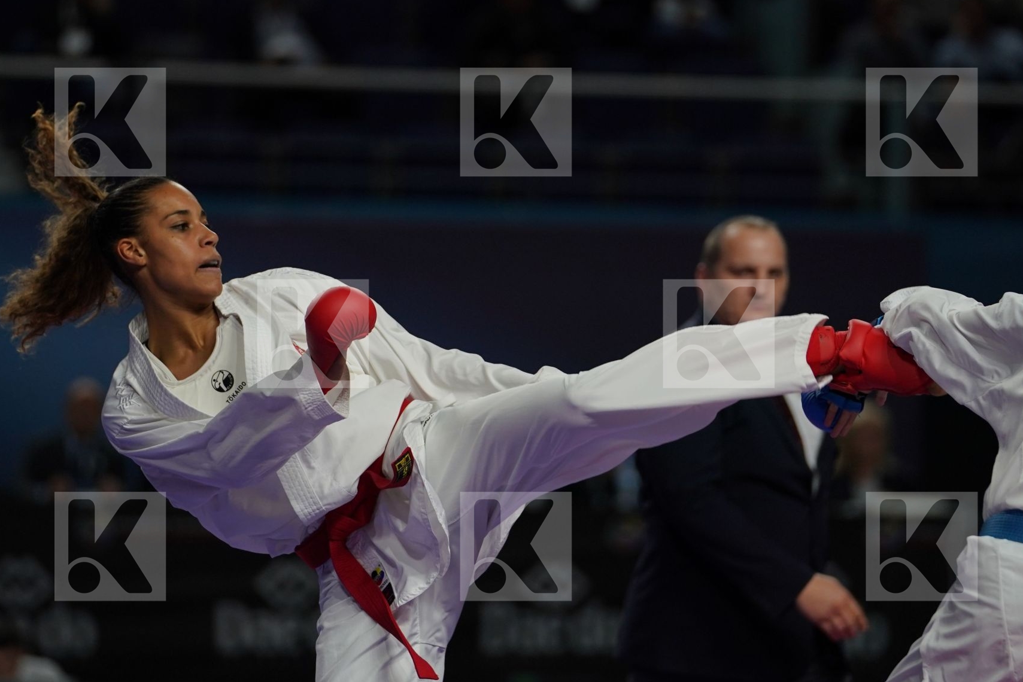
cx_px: 516
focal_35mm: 278
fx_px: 7901
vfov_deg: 4.9
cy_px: 334
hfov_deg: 7.4
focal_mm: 176
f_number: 2.8
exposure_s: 1/1000
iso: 640
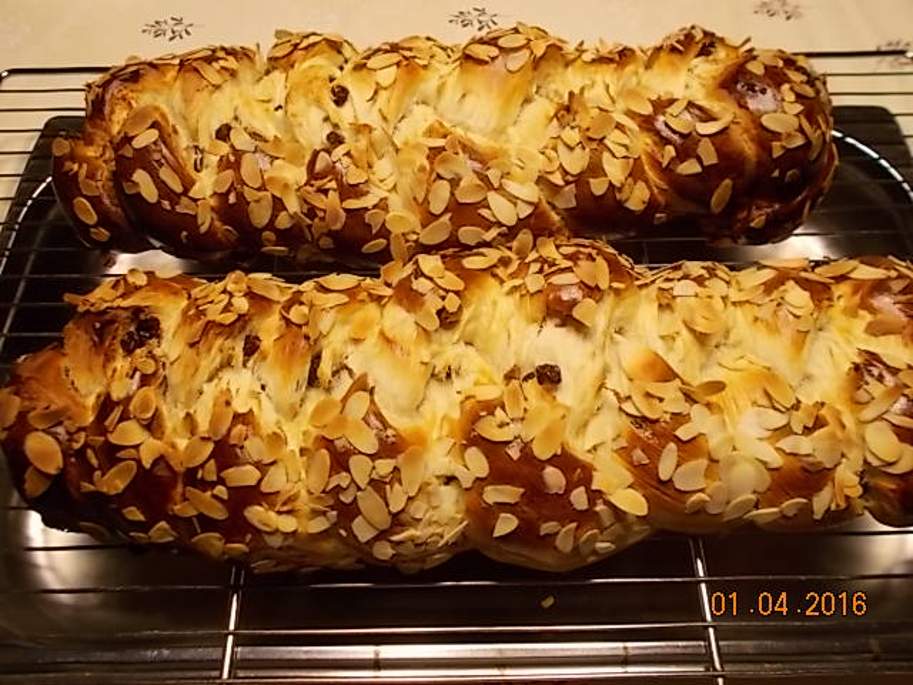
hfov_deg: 60.0
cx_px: 456
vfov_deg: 46.8
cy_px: 342
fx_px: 791
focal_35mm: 30
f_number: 3.4
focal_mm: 5.3
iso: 80
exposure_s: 1/25
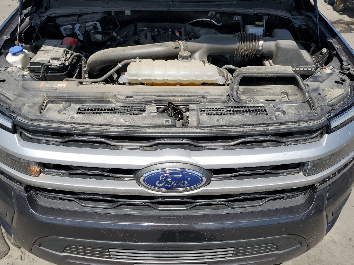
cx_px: 171
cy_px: 115
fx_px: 317
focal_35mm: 31
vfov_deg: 45.3
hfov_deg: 58.3
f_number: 1.5
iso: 50
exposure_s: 1/3333
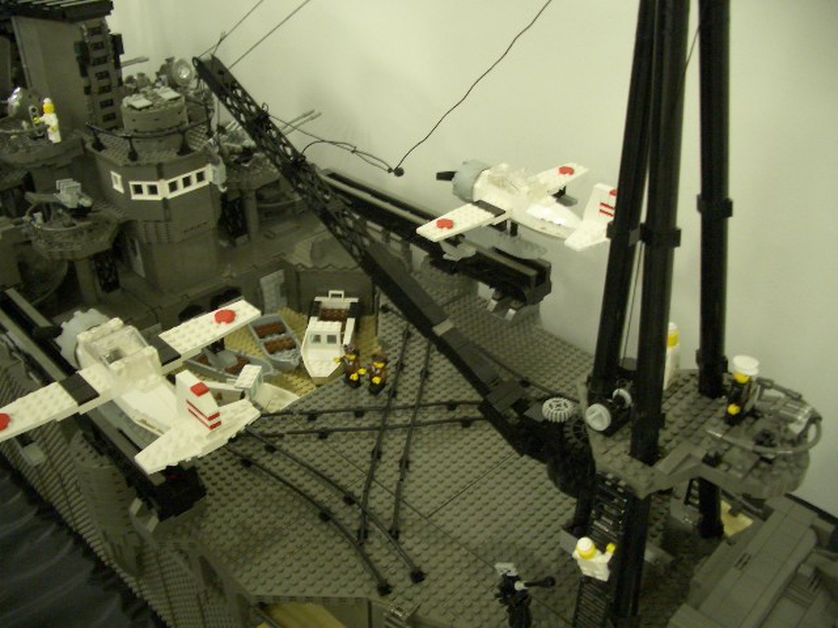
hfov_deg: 52.6
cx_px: 419
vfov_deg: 40.7
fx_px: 847
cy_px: 314
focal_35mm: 35
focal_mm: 5.8
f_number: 2.6
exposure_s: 1/8
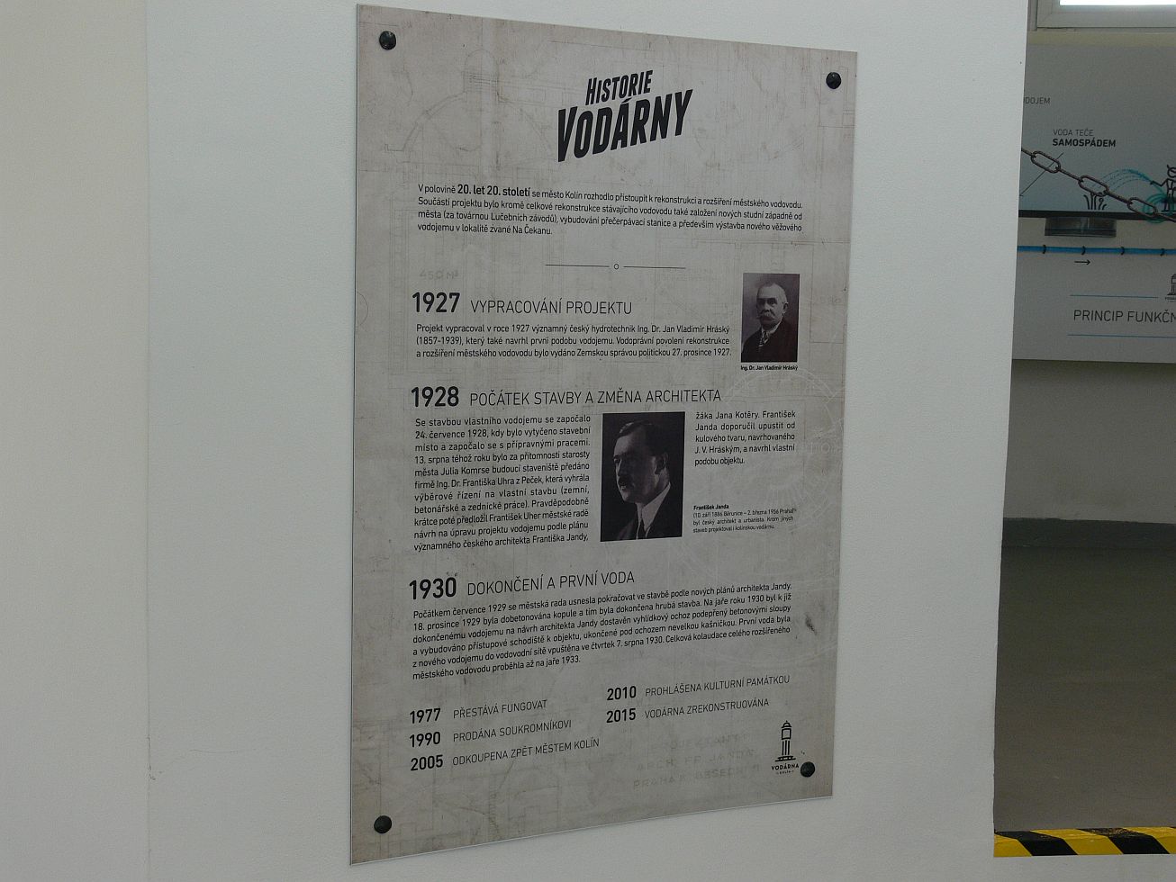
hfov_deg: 36.2
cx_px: 588
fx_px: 1801
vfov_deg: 27.5
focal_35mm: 53
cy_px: 441
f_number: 4
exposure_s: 1/80
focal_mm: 11.2
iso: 100
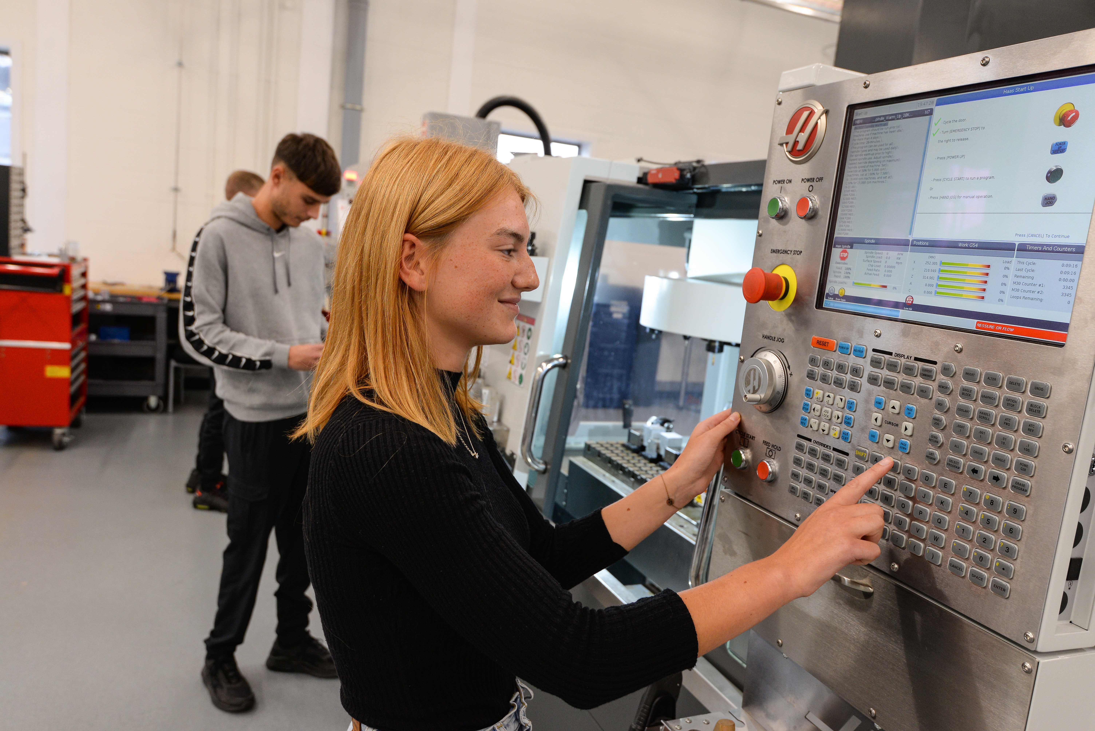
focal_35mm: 26
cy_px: 366
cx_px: 548
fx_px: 791
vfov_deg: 49.6
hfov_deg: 69.4
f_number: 5.6
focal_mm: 26
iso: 800
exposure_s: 1/60
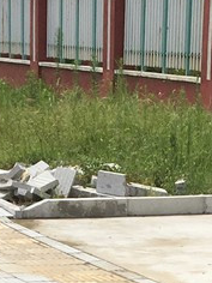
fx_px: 1339
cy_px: 533
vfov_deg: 11.1
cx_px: 121
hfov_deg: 9.1
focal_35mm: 164
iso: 25
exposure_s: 1/3205
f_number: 2.2
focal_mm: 4.15
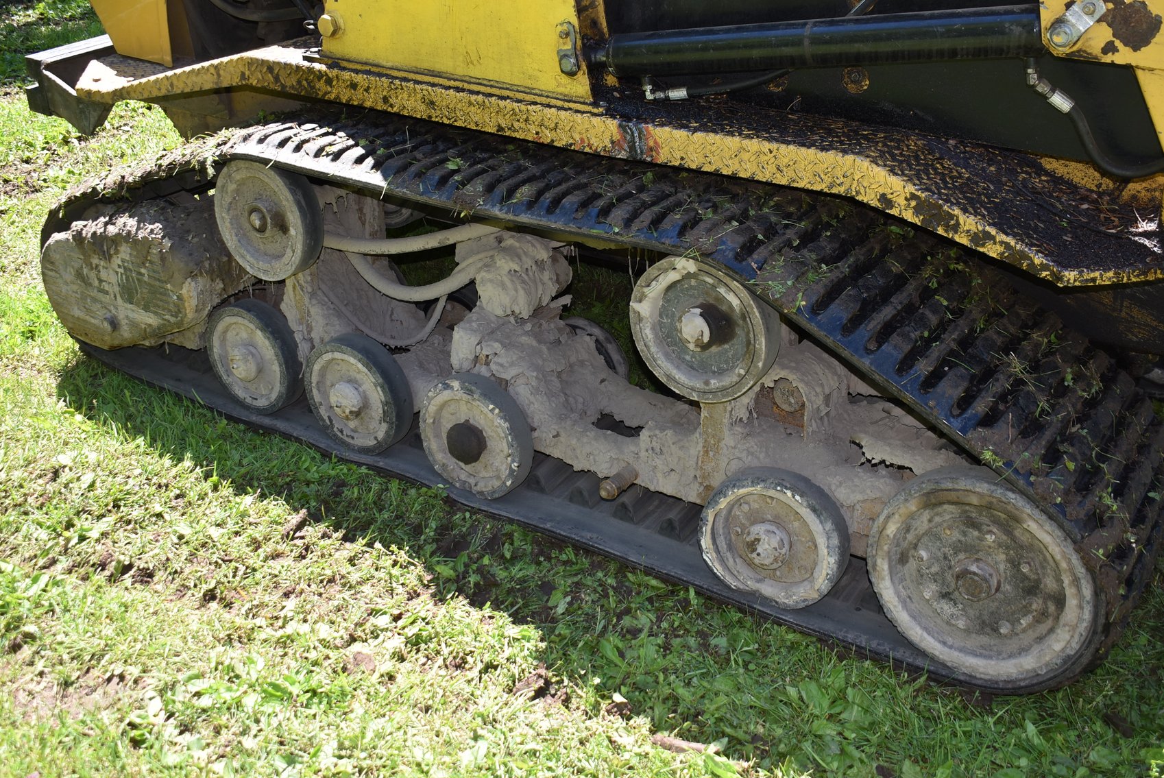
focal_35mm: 40
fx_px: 1310
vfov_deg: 33.1
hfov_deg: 47.9
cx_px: 582
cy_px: 389
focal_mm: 27
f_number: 5
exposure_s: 1/200
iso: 140
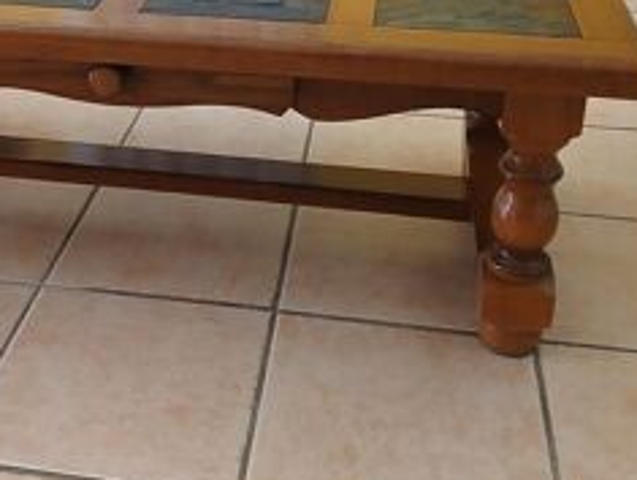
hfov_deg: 35.6
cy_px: 95
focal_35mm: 53
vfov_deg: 27.1
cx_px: 192
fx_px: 977
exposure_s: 1/33.3
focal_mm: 3.98
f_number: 1.8
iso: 320
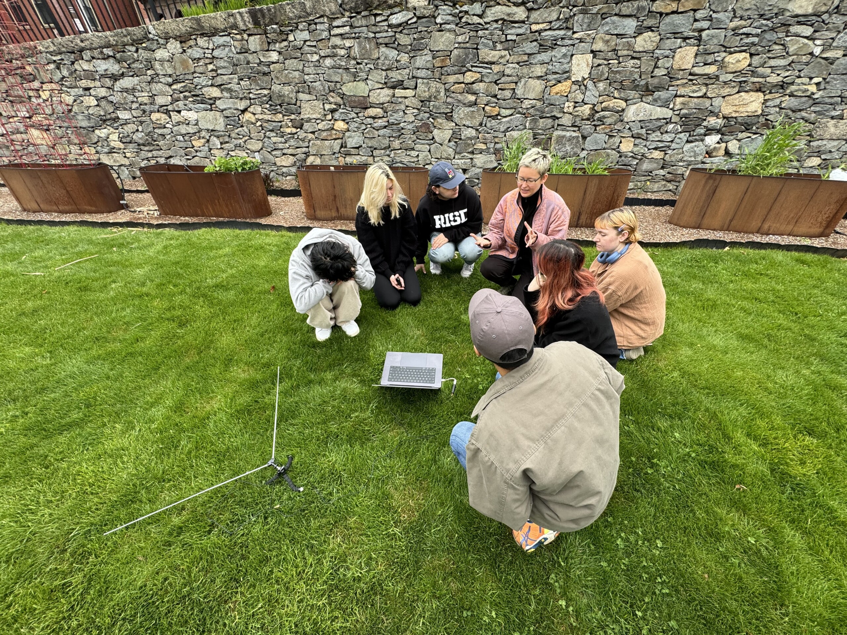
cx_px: 424
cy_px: 318
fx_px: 343
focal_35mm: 14
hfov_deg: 102.1
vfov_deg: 85.7
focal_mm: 2.22
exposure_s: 1/314
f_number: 2.2
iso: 40
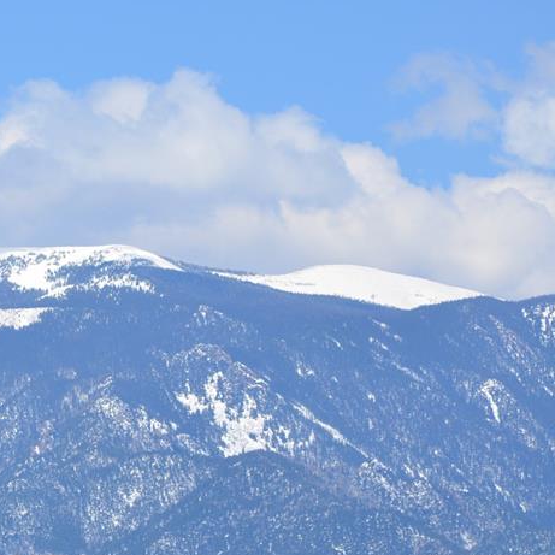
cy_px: 249
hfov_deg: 4.1
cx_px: -4
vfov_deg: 4.1
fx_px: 7673
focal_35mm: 423
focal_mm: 150
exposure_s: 1/2000
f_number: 5.6
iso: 250
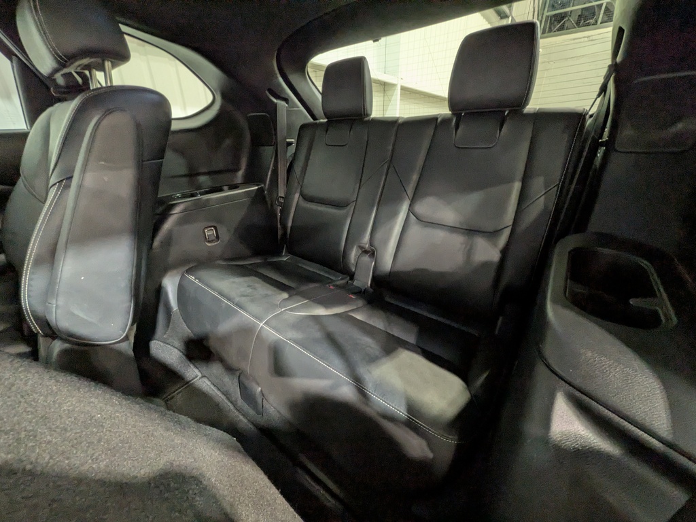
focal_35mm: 14
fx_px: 281
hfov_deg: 102.1
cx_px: 348
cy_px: 261
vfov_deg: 85.7
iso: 231
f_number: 2.2
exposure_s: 1/16.7
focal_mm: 1.83
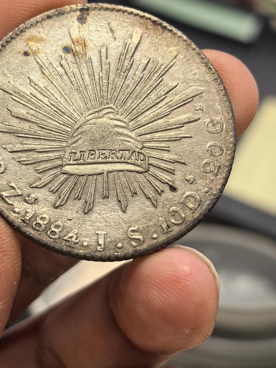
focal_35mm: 69
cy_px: 134
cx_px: 103
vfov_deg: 28.0
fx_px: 733
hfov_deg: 21.3
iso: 160
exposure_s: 1/50
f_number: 2
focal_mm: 6.98
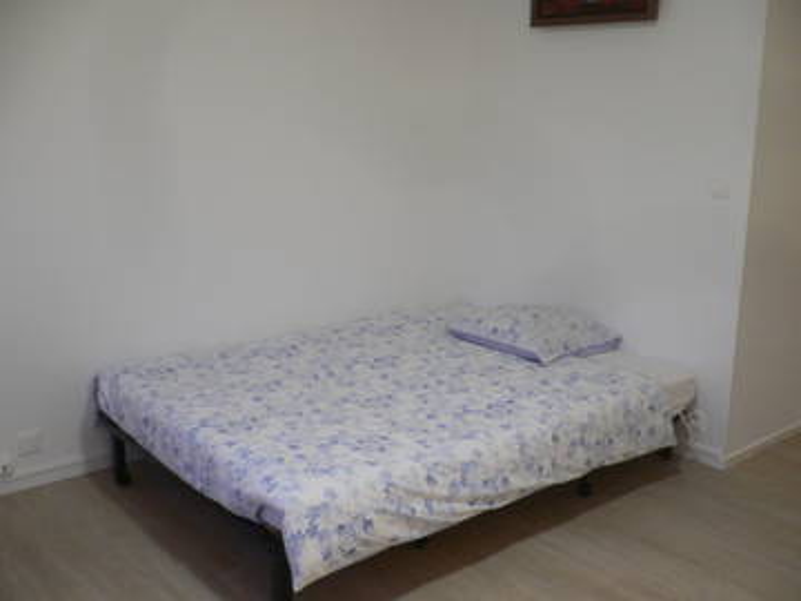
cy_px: 300
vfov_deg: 40.7
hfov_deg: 52.6
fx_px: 810
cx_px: 400
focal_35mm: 35
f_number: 2.8
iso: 200
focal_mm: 5.8
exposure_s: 1/15
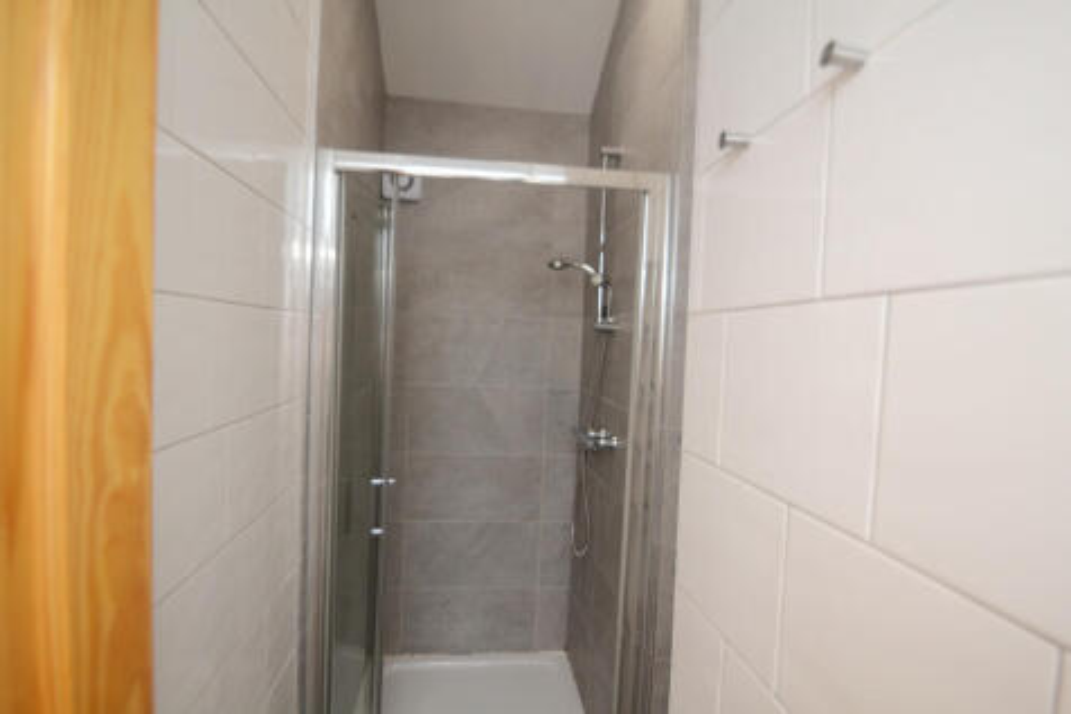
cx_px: 536
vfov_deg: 72.0
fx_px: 491
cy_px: 357
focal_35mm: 16
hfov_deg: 95.0
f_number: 3.5
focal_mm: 11
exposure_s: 1/200
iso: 400
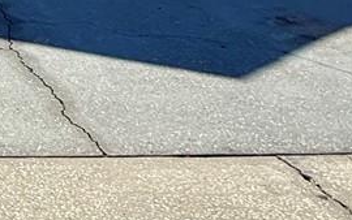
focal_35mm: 88
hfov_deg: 19.9
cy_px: -200
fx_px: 845
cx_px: -196
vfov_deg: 13.1
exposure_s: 1/1961
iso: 50
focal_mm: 2.22
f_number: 2.2
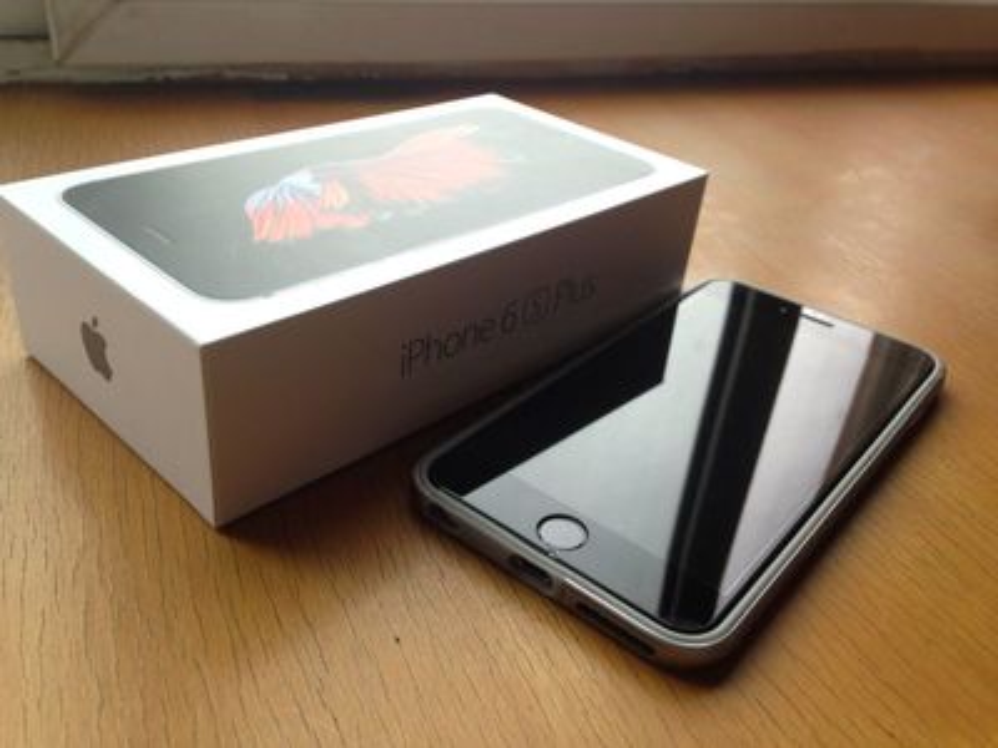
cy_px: 374
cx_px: 499
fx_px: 951
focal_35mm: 33
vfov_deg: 42.9
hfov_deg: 55.4
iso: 64
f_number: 2.4
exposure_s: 1/20
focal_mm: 4.12
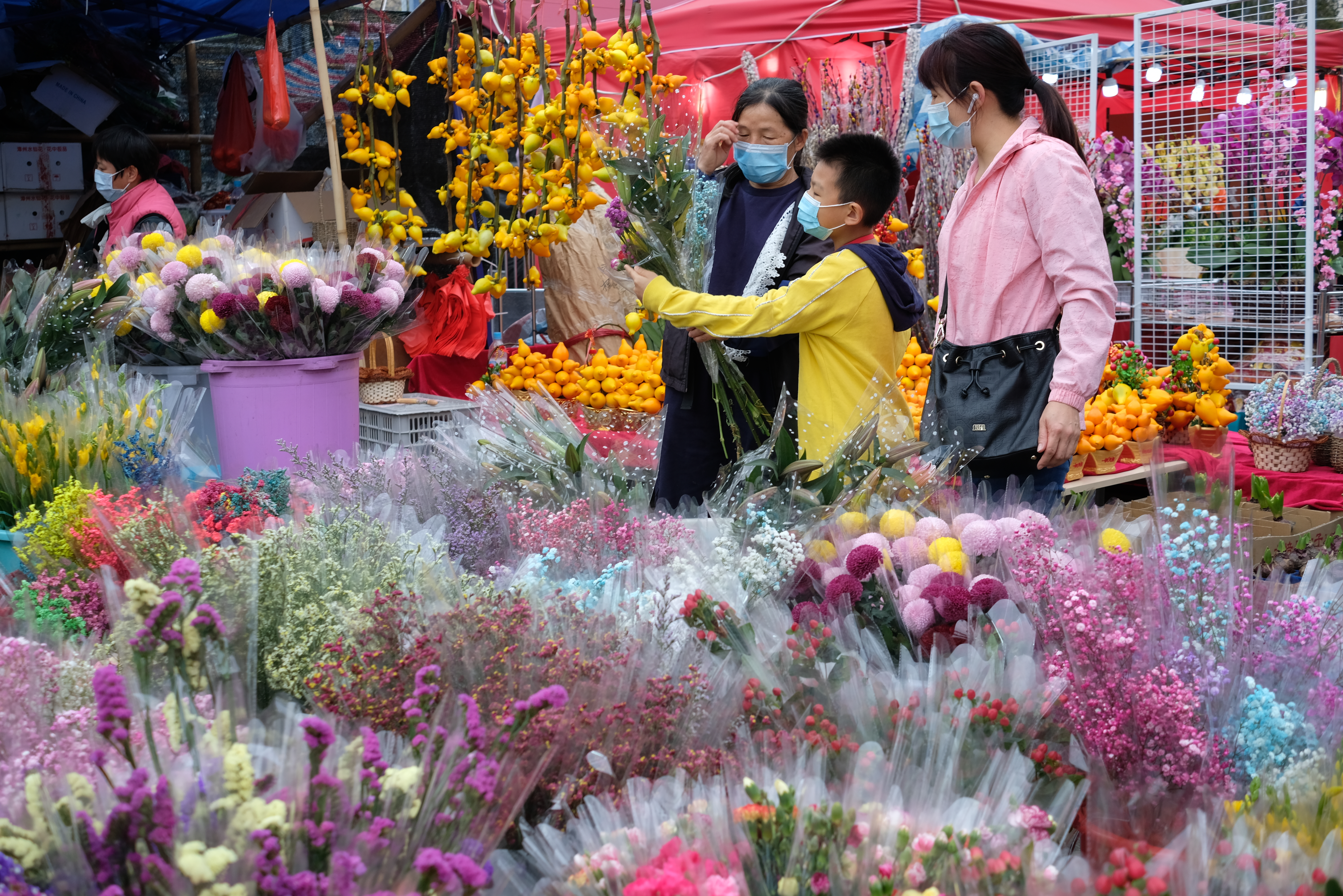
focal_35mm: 41
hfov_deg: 47.4
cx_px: 672
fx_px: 1529
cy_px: 448
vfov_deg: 32.6
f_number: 4
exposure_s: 1/250
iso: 200
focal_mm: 27
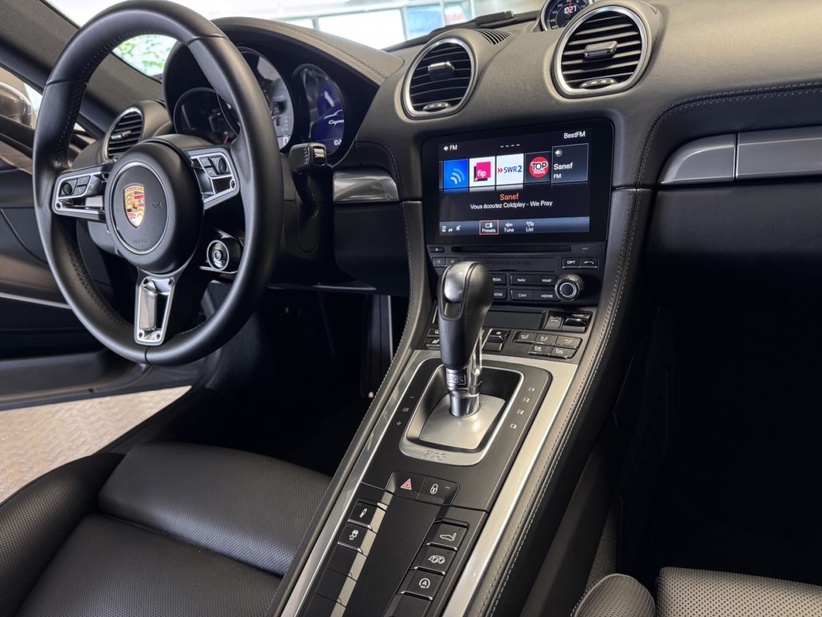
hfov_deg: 71.6
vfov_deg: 56.8
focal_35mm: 24
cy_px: 308
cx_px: 411
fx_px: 570
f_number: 1.78
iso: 200
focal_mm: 6.76
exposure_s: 1/64
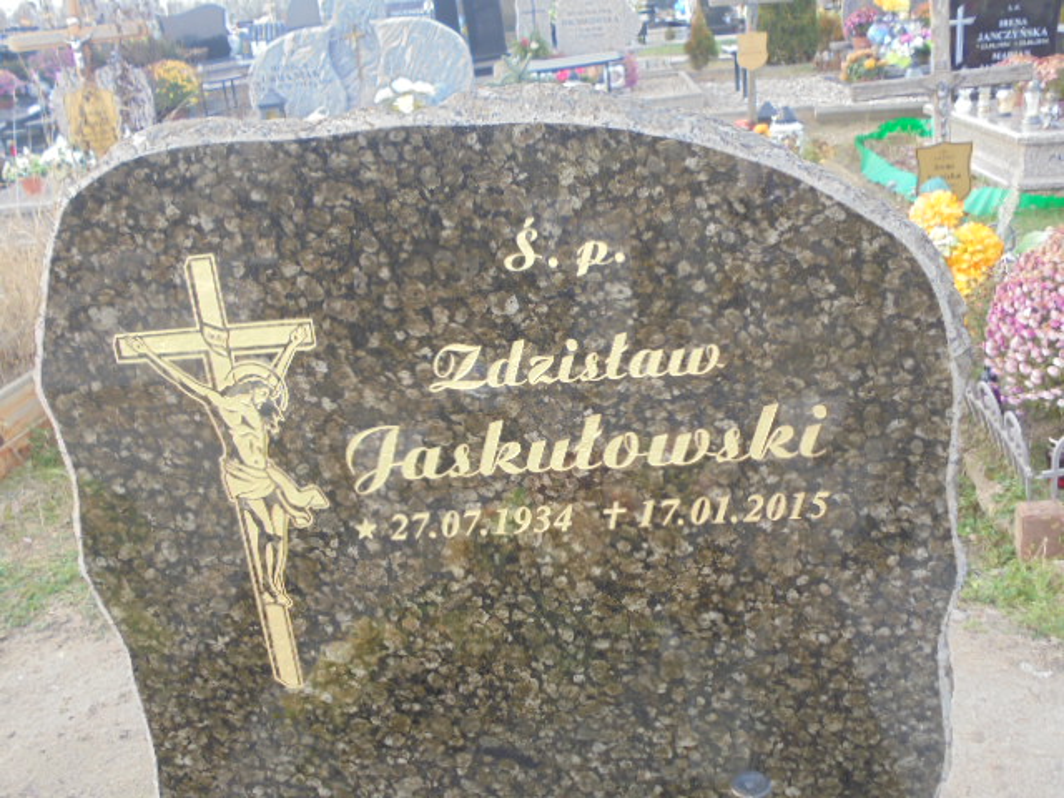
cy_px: 399
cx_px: 532
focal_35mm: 34
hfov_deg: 54.0
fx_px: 1045
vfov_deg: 41.8
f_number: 4
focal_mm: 6.1
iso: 100
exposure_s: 1/30
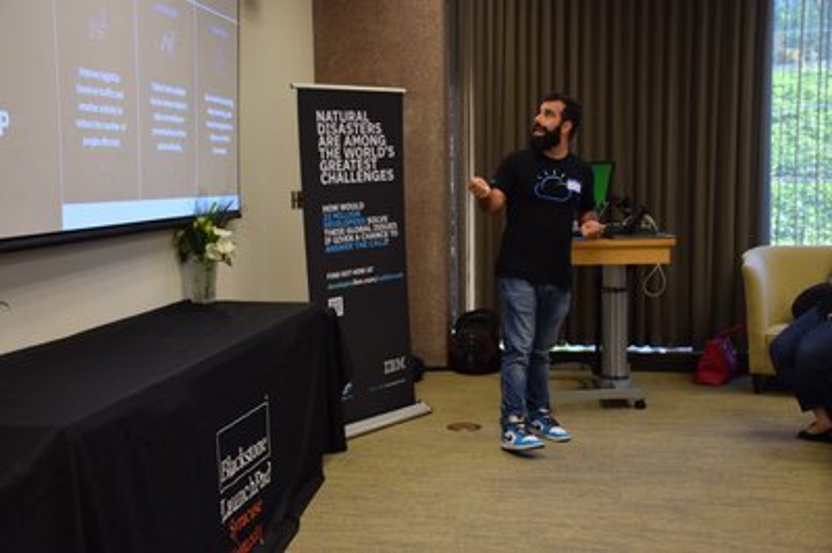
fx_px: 1108
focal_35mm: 48
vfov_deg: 28.0
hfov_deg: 41.1
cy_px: 276
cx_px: 416
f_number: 4
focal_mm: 32
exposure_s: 1/60
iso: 560
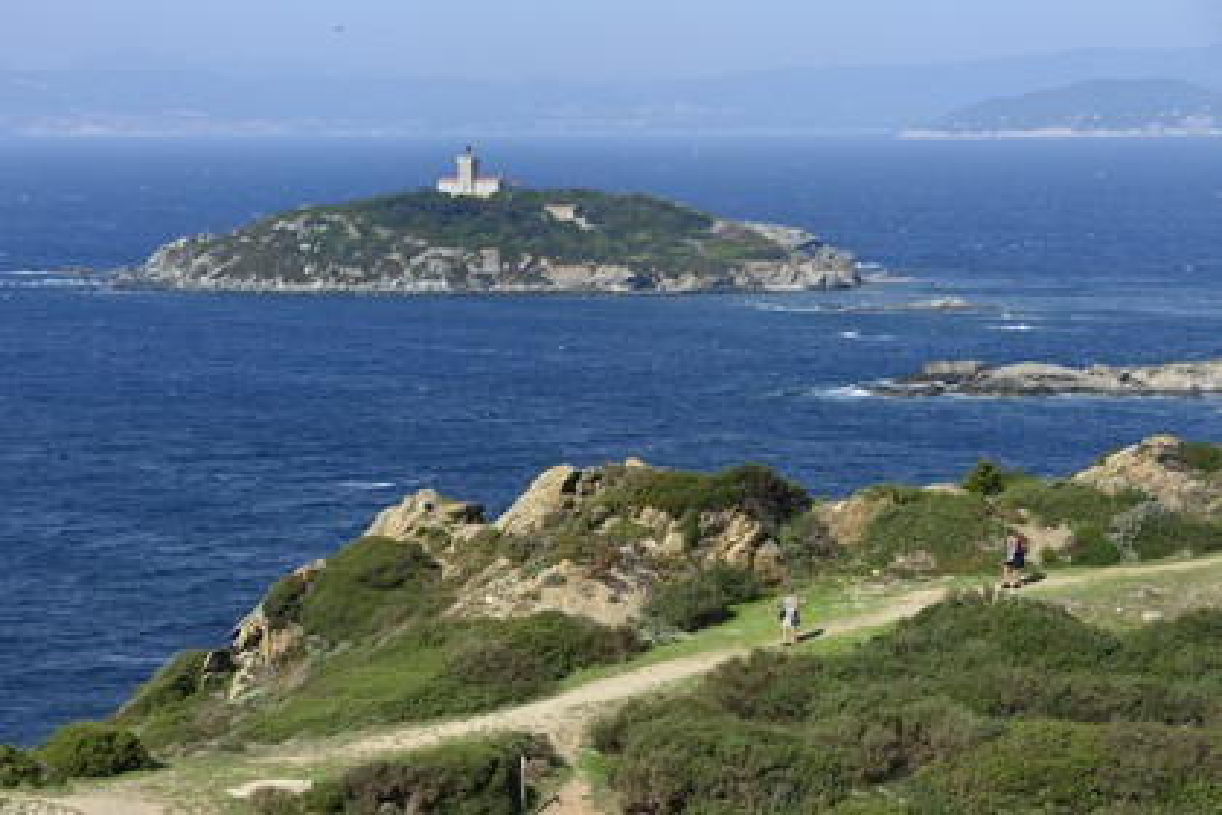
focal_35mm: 122
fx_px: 4141
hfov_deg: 16.8
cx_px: 611
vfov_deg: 11.2
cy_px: 408
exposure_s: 1/320
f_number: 13
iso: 320
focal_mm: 122
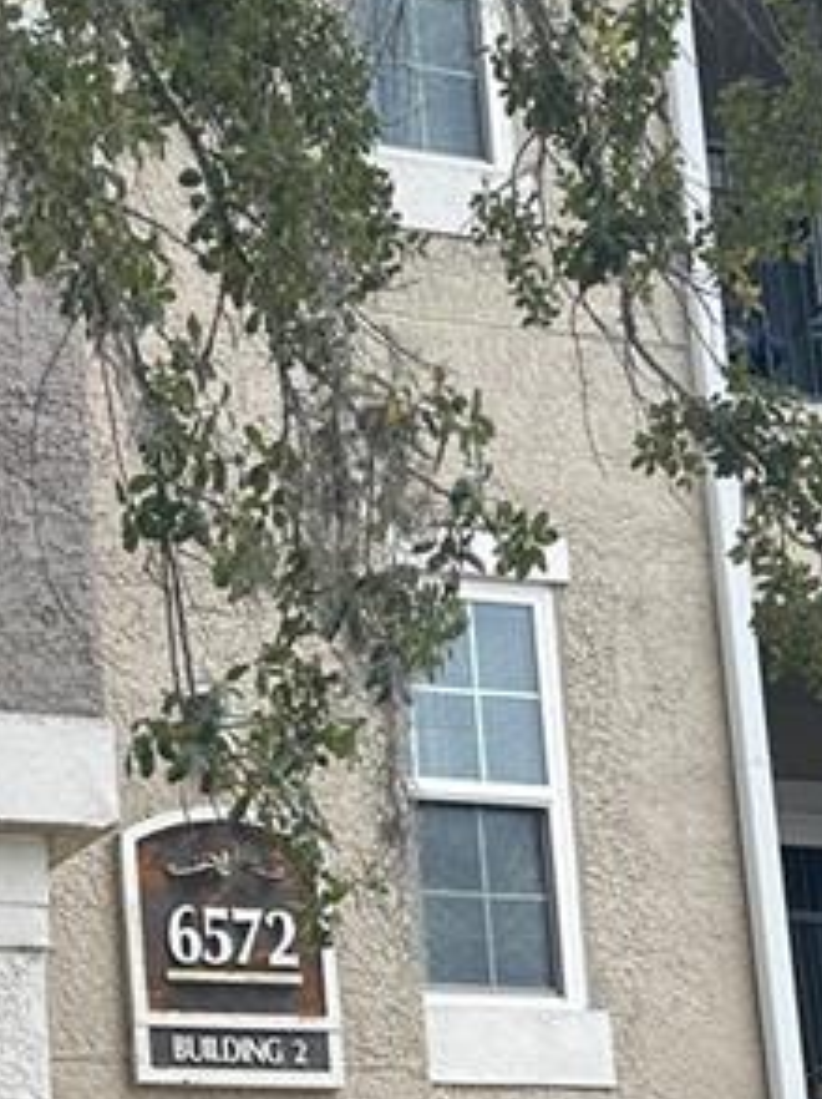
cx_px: 37
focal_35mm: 98
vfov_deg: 19.6
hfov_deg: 14.9
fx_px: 3107
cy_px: 1054
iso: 80
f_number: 1.78
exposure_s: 1/541
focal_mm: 6.86
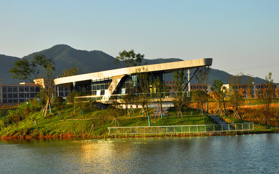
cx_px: 149
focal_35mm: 76
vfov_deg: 17.3
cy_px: 83
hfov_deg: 27.3
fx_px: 575
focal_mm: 45
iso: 320
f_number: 8
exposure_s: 1/800
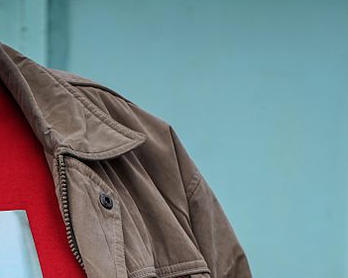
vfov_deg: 11.1
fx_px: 1411
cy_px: 329
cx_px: -58
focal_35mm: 137
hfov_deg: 13.7
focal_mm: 50
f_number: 4
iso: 400
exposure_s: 1/4000
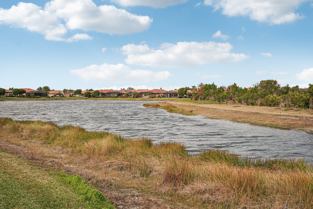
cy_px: 104
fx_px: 304
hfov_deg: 54.4
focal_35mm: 35
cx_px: 156
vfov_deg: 37.8
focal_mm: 35
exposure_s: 1/1250
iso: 400
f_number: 8
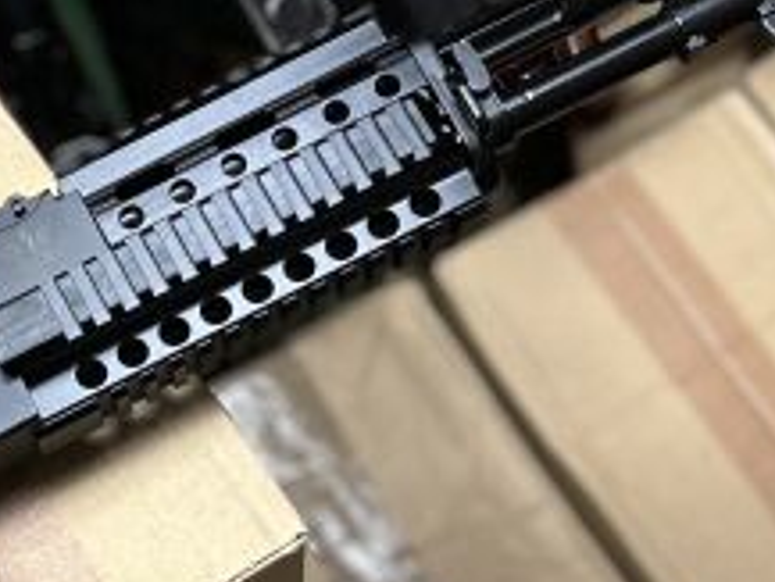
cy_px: 541
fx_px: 2240
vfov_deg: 14.6
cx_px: 12
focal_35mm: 100
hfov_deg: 19.1
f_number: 1.5
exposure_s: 1/100
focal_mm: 5.7
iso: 100
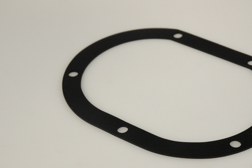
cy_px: 95
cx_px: 167
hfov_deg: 19.2
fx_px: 741
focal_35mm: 106
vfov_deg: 12.9
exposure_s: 1/200
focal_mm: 50
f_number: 9
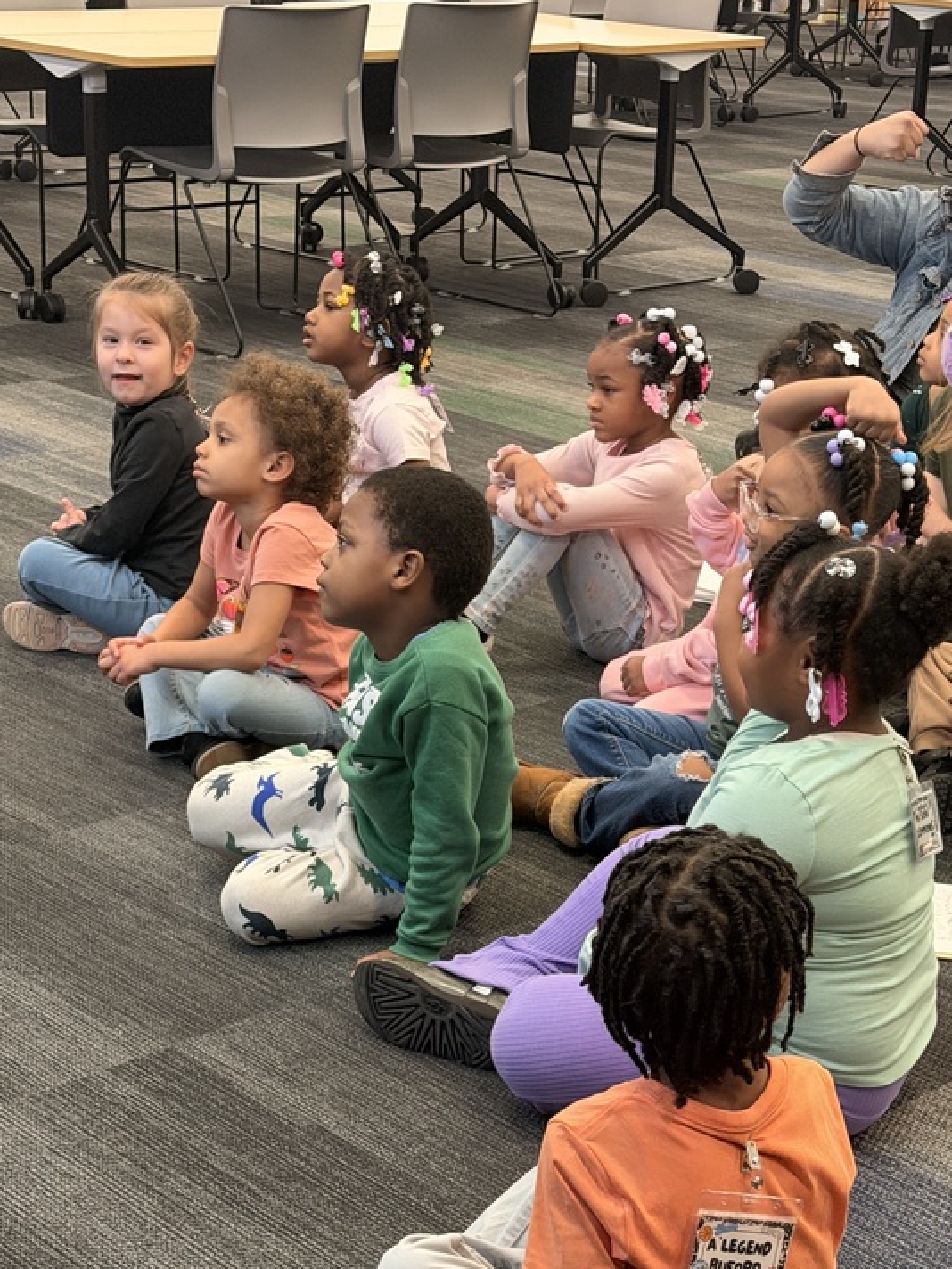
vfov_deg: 28.1
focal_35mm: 69
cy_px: 759
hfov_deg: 21.3
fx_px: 2530
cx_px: 469
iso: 250
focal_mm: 6.76
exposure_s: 1/50
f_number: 1.78
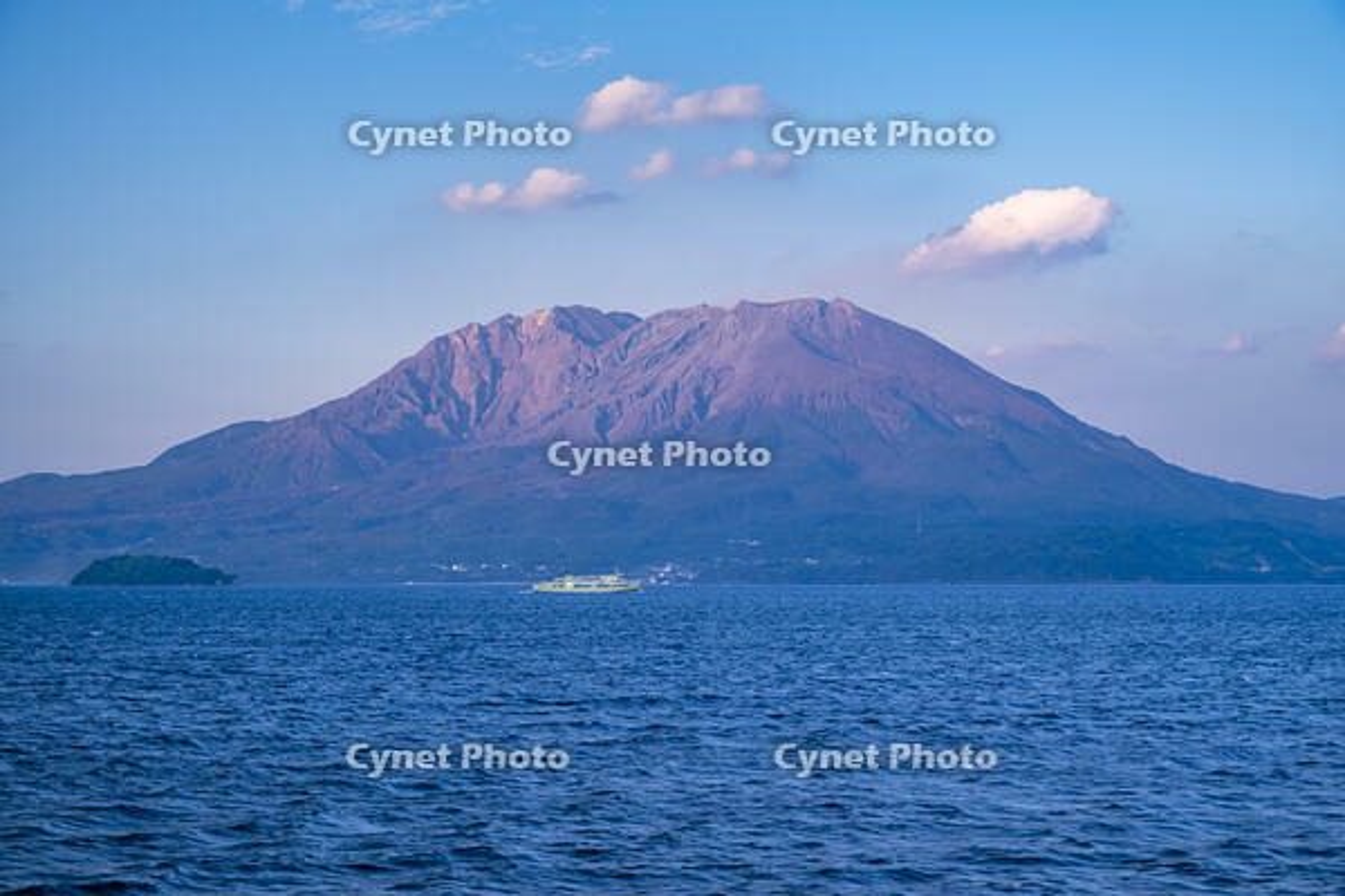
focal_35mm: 64
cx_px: 672
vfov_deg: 21.2
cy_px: 448
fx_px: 2391
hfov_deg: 31.4
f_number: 9
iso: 400
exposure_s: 1/60
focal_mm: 64
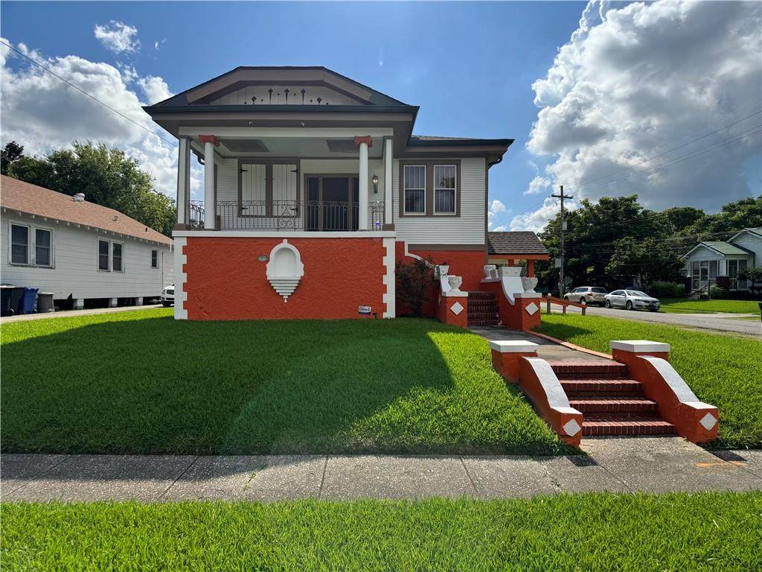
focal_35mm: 24
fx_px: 528
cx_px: 381
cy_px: 286
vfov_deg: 56.8
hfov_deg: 71.6
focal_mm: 6.76
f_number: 1.78
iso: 80
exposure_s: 1/6410
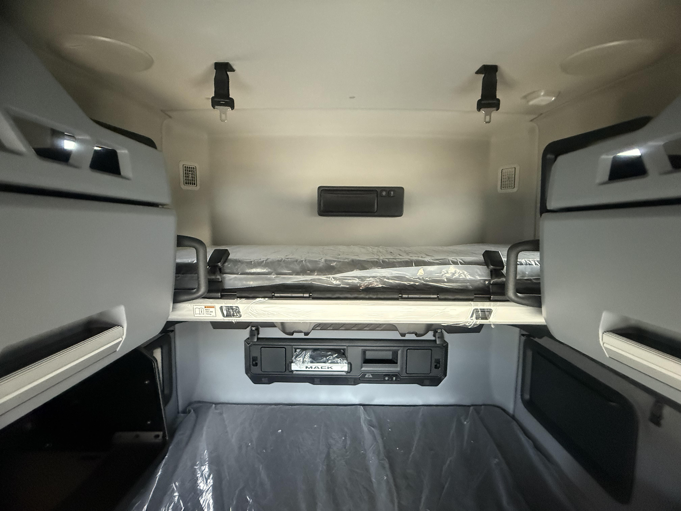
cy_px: 256
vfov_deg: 85.7
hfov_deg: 102.1
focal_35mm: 14
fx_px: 275
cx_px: 340
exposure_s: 1/60
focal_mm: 2.22
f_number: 2.2
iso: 800
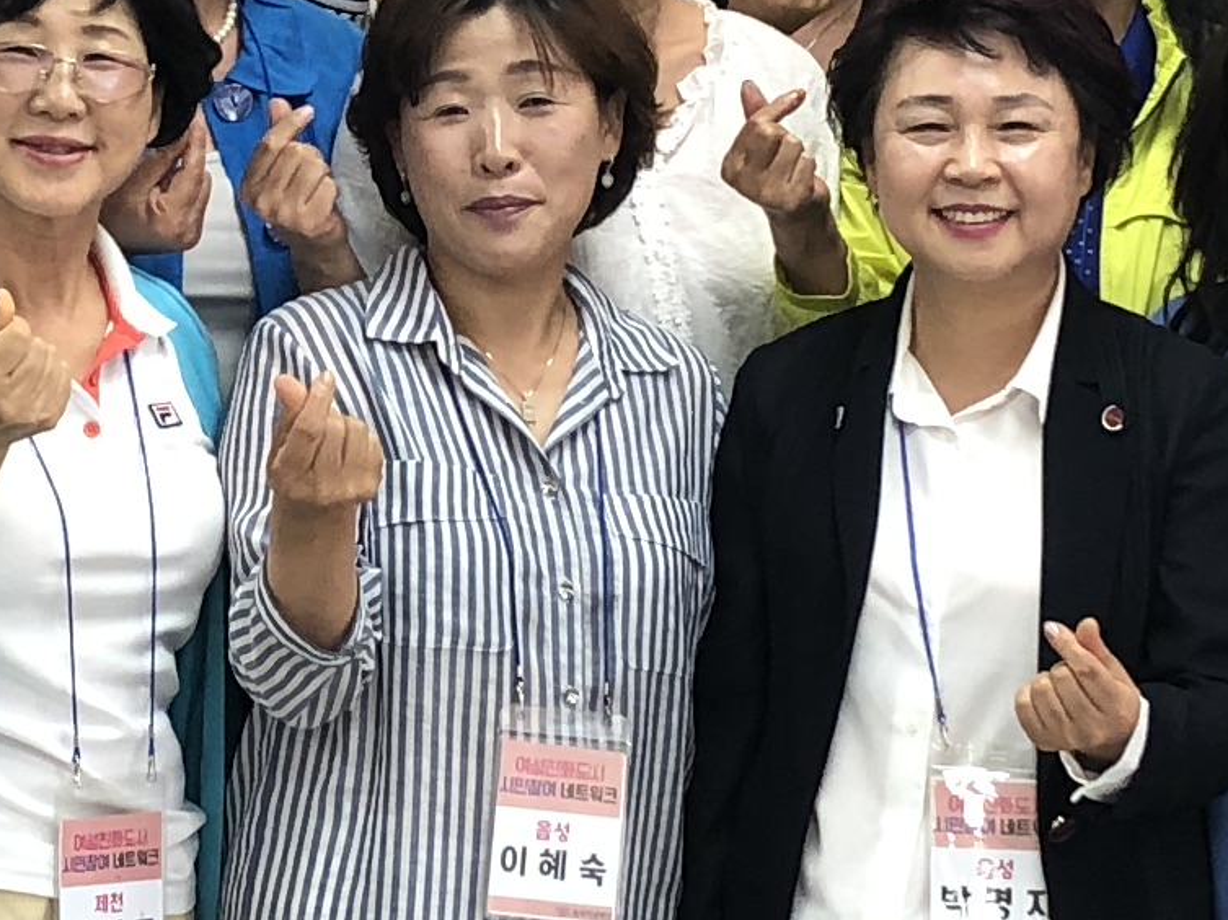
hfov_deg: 13.1
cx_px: 227
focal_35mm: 150
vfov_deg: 9.9
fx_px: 5319
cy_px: 215
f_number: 1.8
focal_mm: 3.99
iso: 40
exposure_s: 1/24
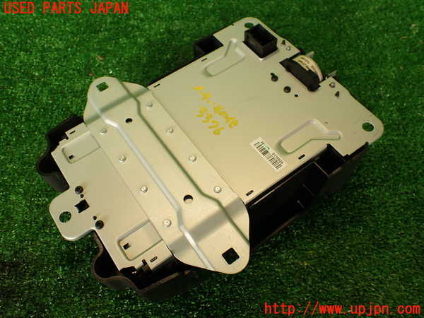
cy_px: 159
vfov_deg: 46.8
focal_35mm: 30
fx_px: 367
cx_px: 212
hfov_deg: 60.0
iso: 125
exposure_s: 1/60
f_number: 2.3
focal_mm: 5.4
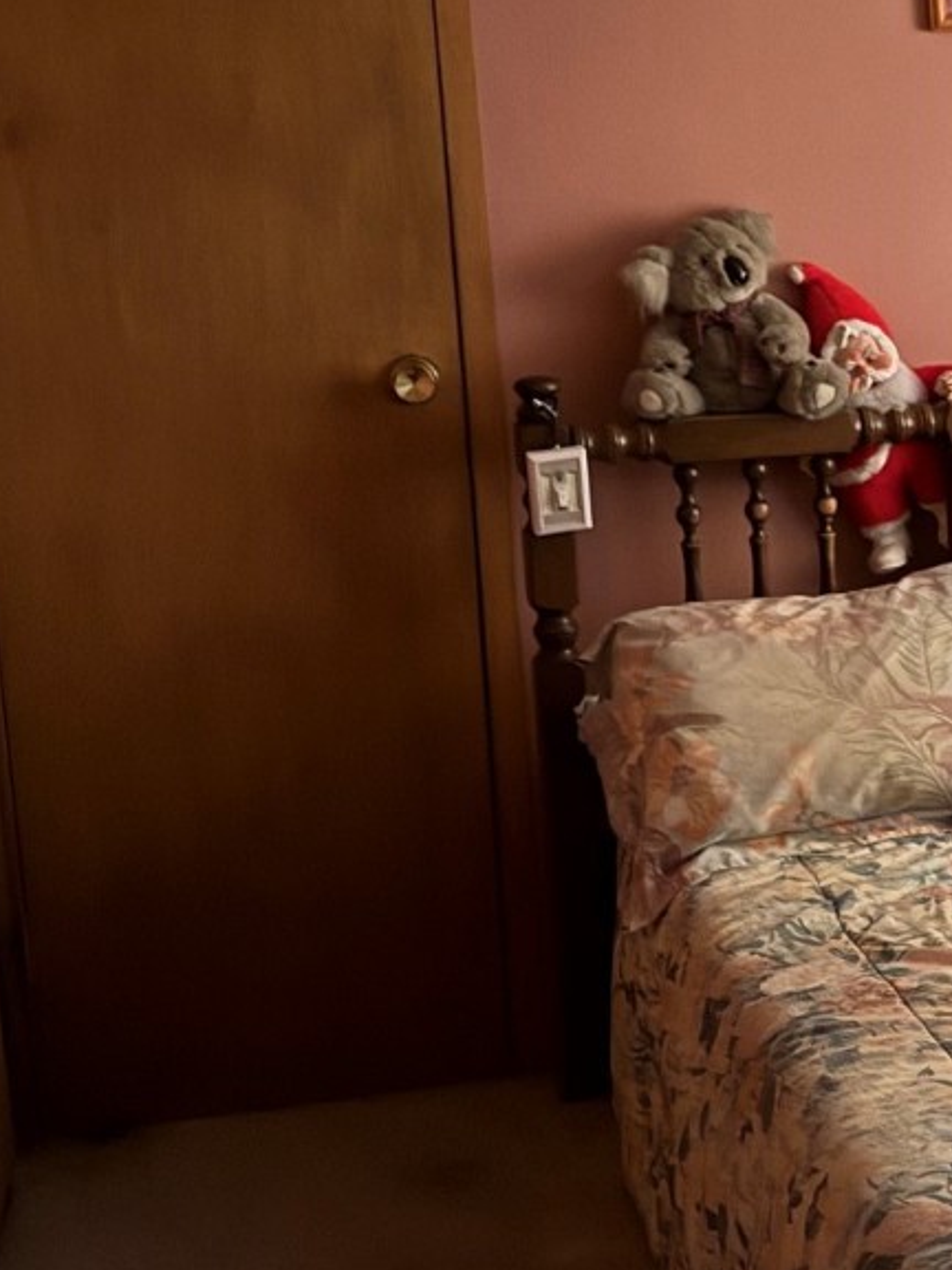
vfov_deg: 30.3
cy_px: 600
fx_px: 2347
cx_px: 1128
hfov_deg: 21.4
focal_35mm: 64
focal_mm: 6.76
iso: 1000
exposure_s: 1/15
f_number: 1.78
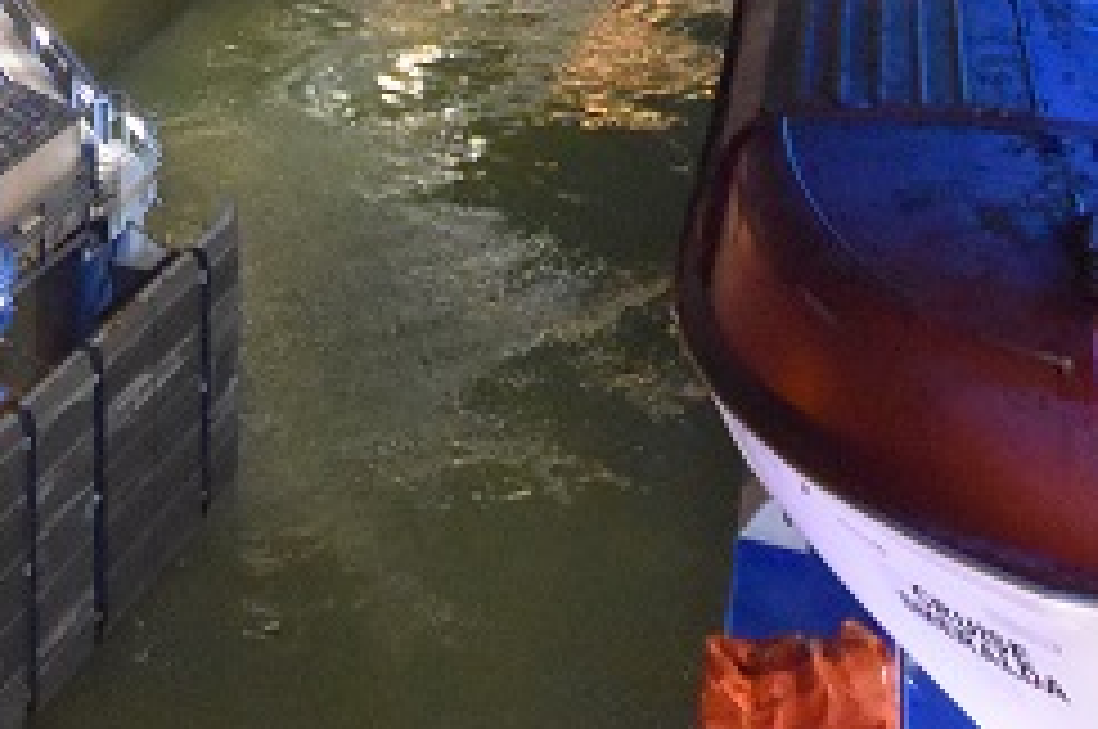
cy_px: -598
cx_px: -112
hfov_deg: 28.9
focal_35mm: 63
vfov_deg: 17.4
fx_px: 1919
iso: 6400
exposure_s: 1/20
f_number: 4
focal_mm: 10
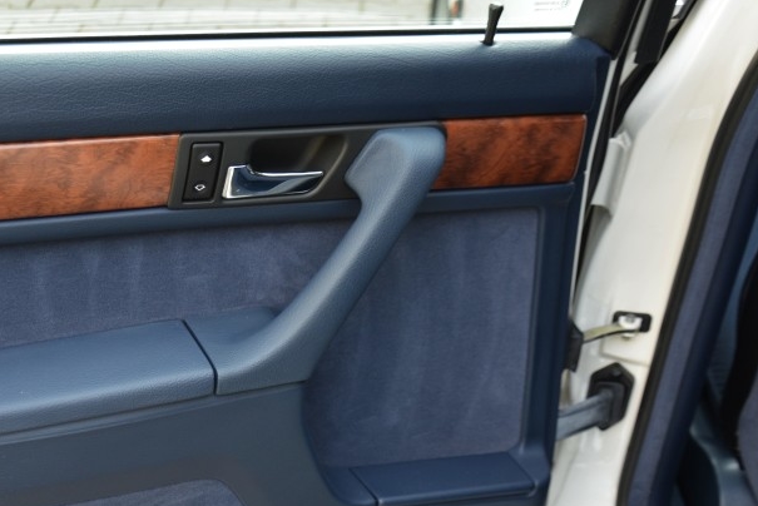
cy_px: 386
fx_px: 1390
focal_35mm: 66
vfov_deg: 20.5
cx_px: 178
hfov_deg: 29.9
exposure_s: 1/60
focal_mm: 26
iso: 400
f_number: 4
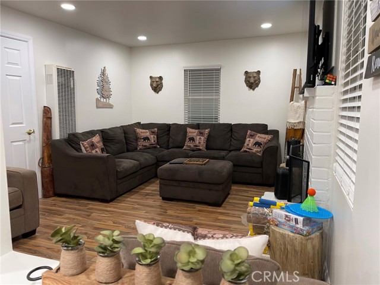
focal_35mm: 26
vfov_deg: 53.1
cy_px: 142
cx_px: 190
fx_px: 285
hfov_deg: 67.3
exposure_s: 1/60
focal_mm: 5.1
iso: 160
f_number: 1.6
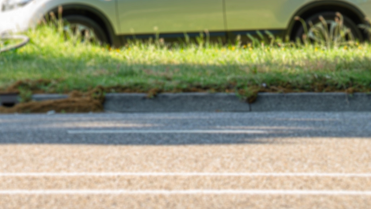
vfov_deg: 5.7
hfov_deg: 10.1
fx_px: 2076
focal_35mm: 211
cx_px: -69
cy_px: -95
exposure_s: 1/4
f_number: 22
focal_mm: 70
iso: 50
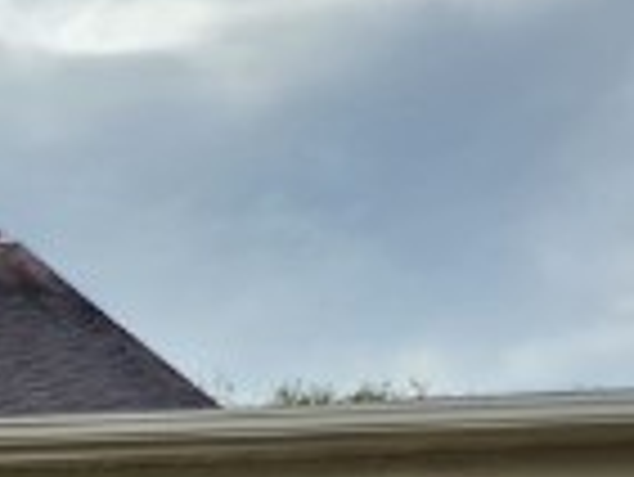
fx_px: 3190
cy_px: 1274
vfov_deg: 7.7
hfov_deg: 10.1
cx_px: -796
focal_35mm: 174
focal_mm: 5
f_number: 1.8
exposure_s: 1/1789
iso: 50
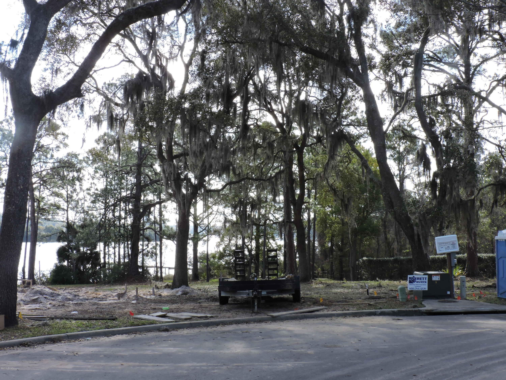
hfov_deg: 43.9
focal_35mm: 43
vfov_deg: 33.6
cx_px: 253
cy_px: 190
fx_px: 629
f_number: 7.6
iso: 110
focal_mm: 7.7
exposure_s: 1/60
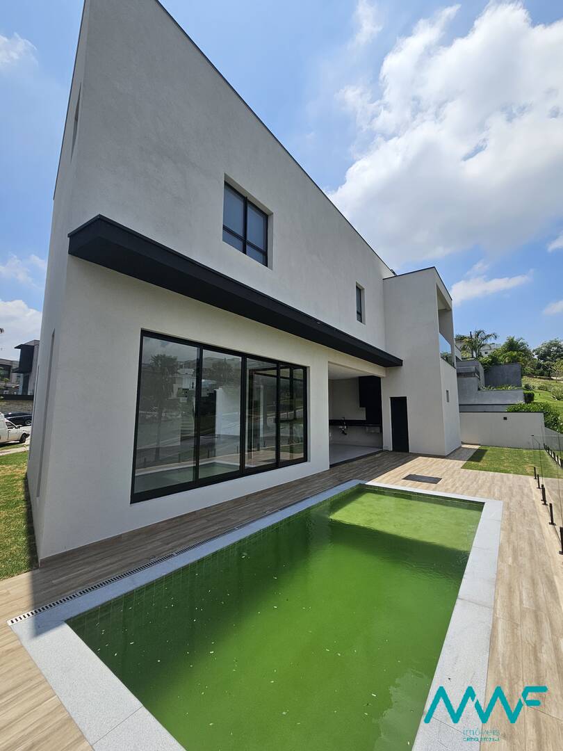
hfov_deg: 89.9
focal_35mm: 13
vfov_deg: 106.2
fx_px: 282
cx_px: 282
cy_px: 376
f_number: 2.2
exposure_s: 1/3589
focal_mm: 2.2
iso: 50
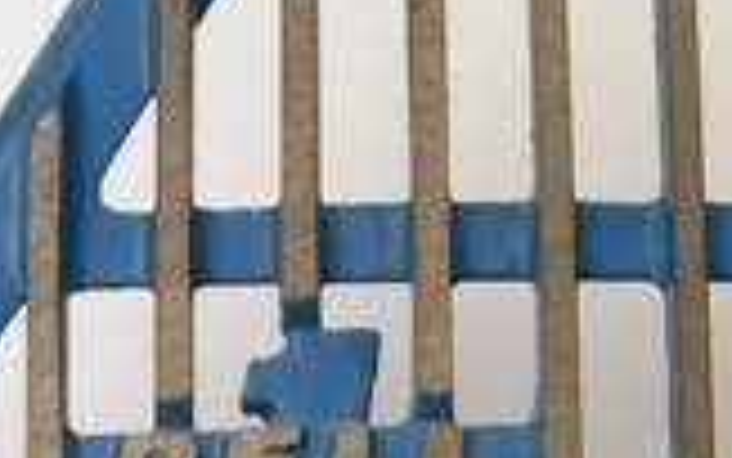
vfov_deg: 8.5
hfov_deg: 14.4
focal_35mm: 144
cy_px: 1033
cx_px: 132
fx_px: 2874
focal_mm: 6
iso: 80
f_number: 2.7
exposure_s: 1/61.8
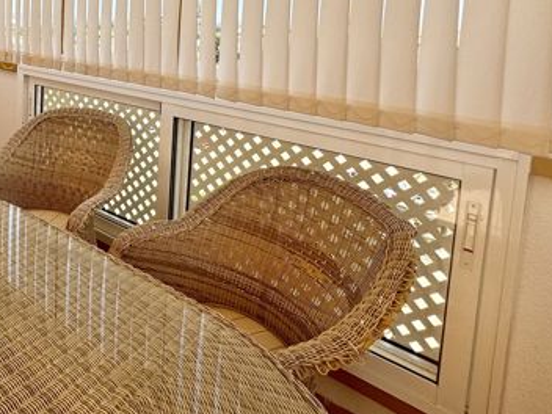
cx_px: 59
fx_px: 446
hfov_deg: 55.3
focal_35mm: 28
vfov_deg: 45.6
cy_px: 50
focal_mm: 2.22
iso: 40
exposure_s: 1/727
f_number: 2.2
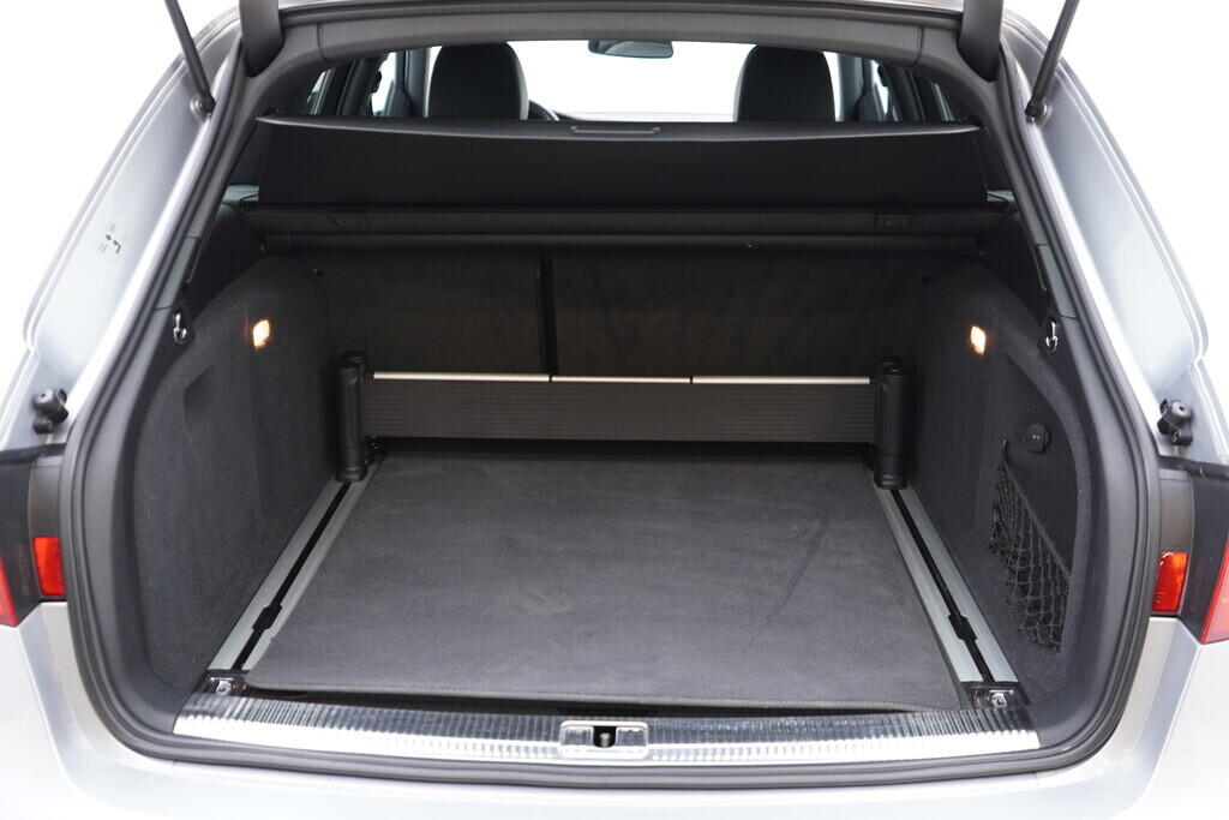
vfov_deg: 36.9
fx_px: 1229
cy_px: 410
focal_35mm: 36
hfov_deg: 53.1
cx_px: 614
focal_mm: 24
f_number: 2.8
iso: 320
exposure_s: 1/40
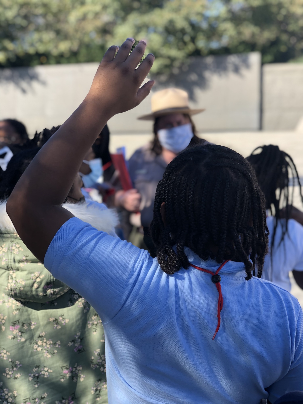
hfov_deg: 28.0
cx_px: 152
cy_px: 202
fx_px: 607
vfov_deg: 36.8
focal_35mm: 52
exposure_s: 1/214
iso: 16
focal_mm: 6
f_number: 2.4
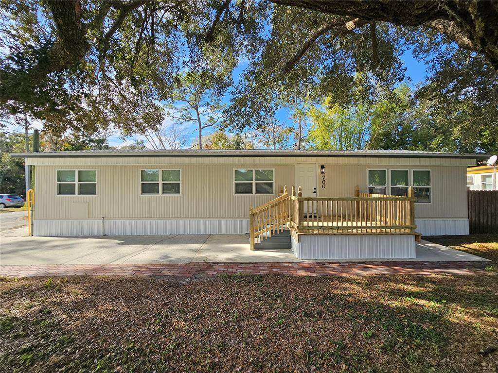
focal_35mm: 13
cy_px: 186
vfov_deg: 89.9
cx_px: 249
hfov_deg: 106.2
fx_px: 187
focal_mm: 2.2
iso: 50
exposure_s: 1/681
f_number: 2.2
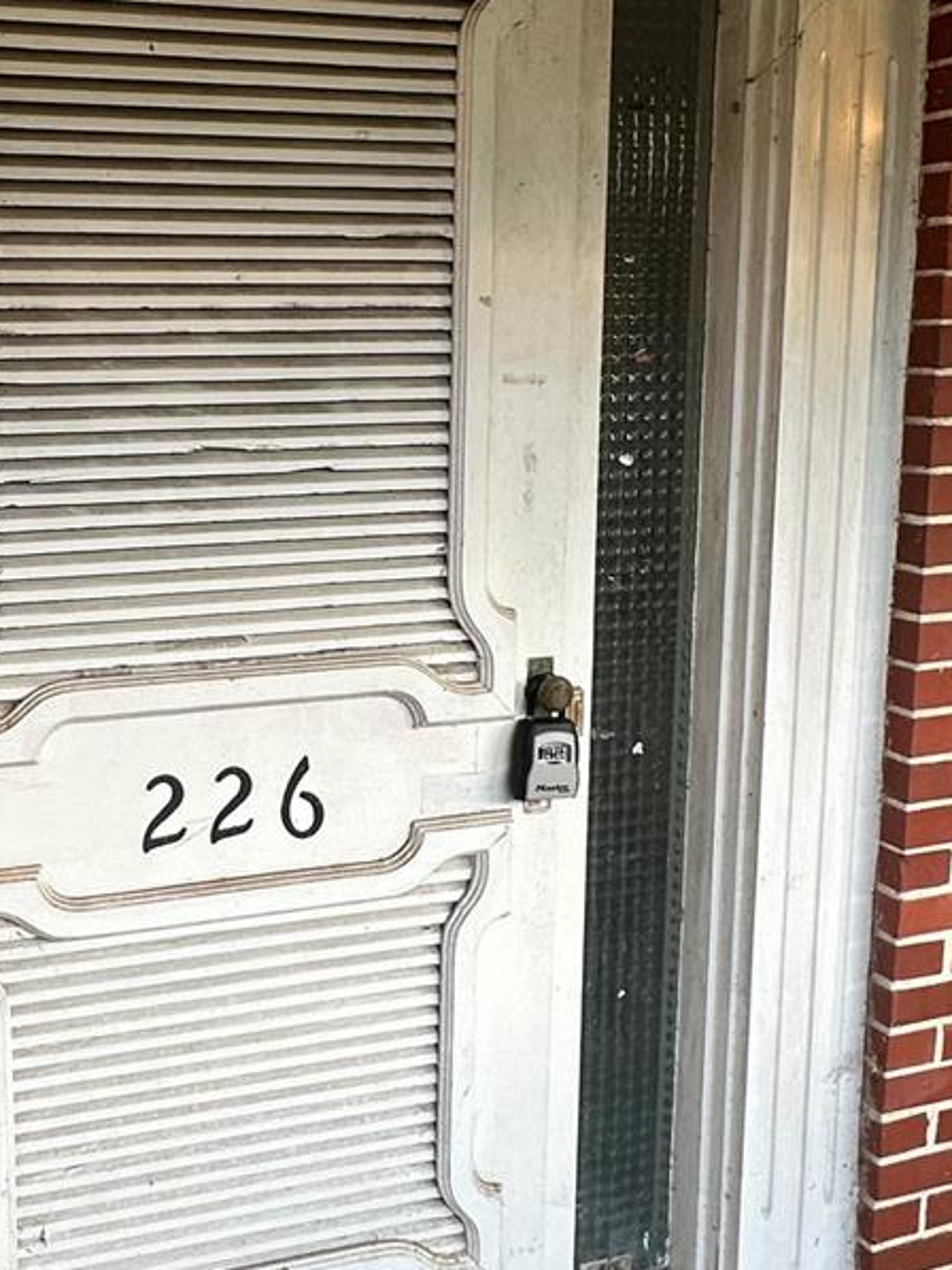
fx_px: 1320
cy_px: 523
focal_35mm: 36
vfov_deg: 51.1
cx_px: 157
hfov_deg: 37.9
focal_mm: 2.22
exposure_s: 1/161
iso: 40
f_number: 2.2
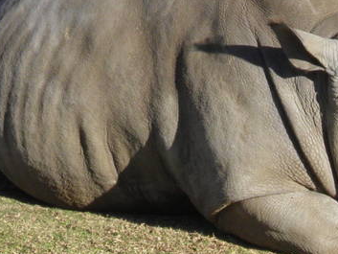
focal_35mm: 734
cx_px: 112
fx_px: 7169
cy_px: -126
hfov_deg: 2.7
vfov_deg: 2.0
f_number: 5.7
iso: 50
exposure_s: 1/200
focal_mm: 29.2
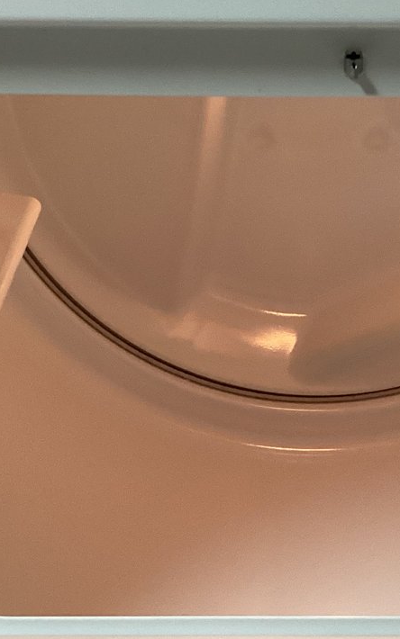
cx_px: 302
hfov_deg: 18.5
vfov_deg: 29.1
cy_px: 438
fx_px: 1220
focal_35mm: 70
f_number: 2.4
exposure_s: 1/60
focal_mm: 3.3
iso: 200
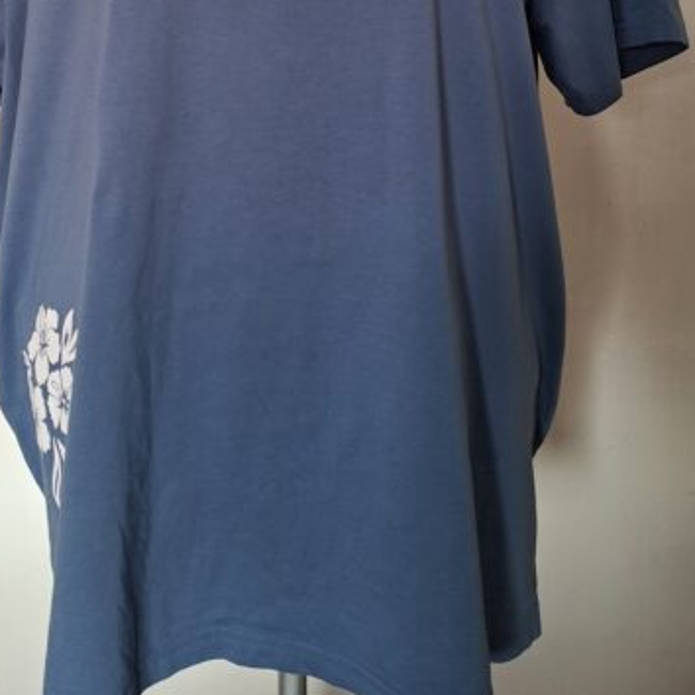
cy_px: 18
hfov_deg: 36.8
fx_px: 1045
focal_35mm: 46
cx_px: 346
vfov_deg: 33.9
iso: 250
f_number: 1.8
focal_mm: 5.54
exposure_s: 1/50
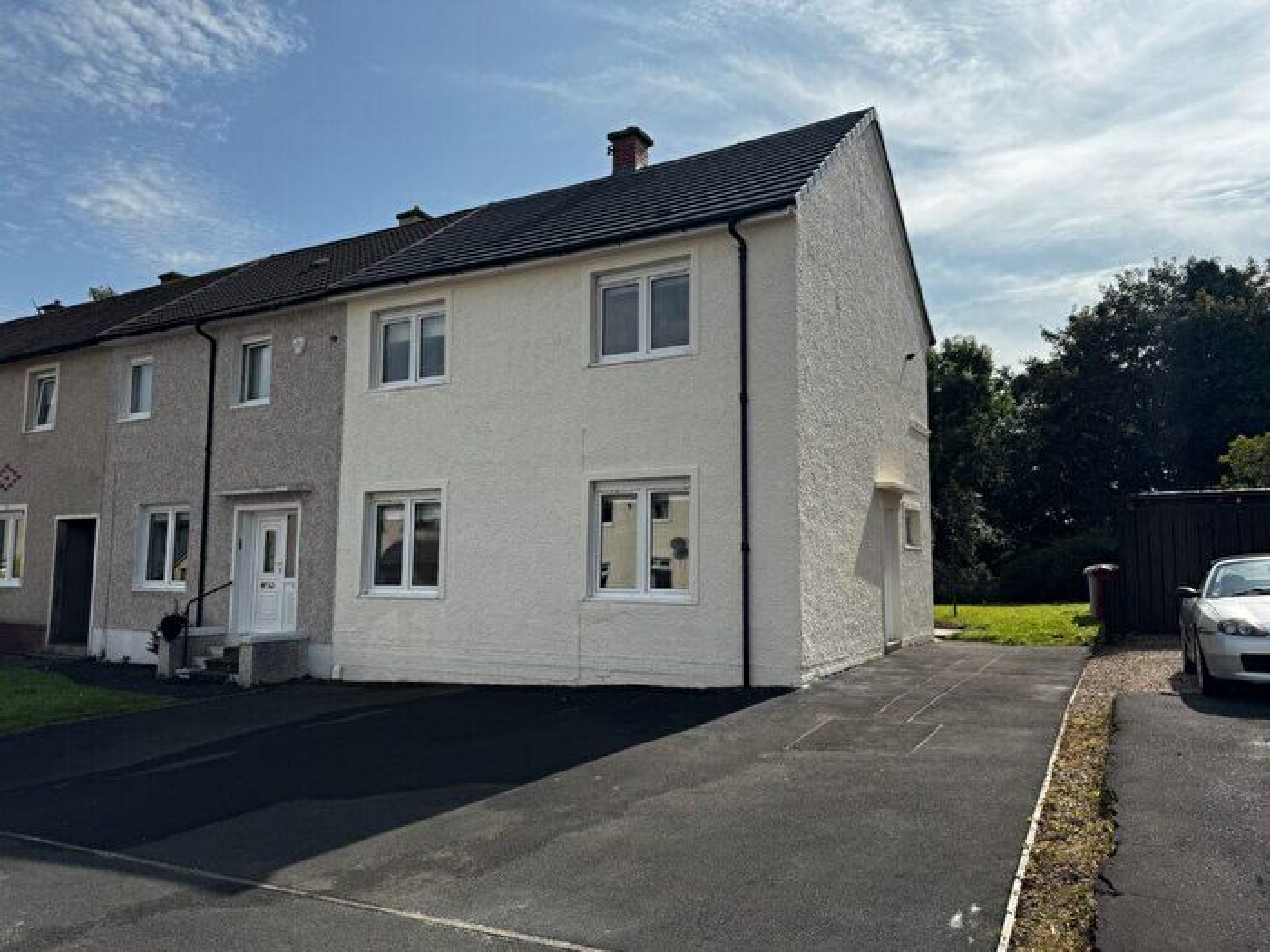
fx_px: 881
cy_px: 476
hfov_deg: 71.6
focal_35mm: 24
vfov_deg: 56.8
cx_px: 635
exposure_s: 1/6410
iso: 80
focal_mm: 6.76
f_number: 1.78
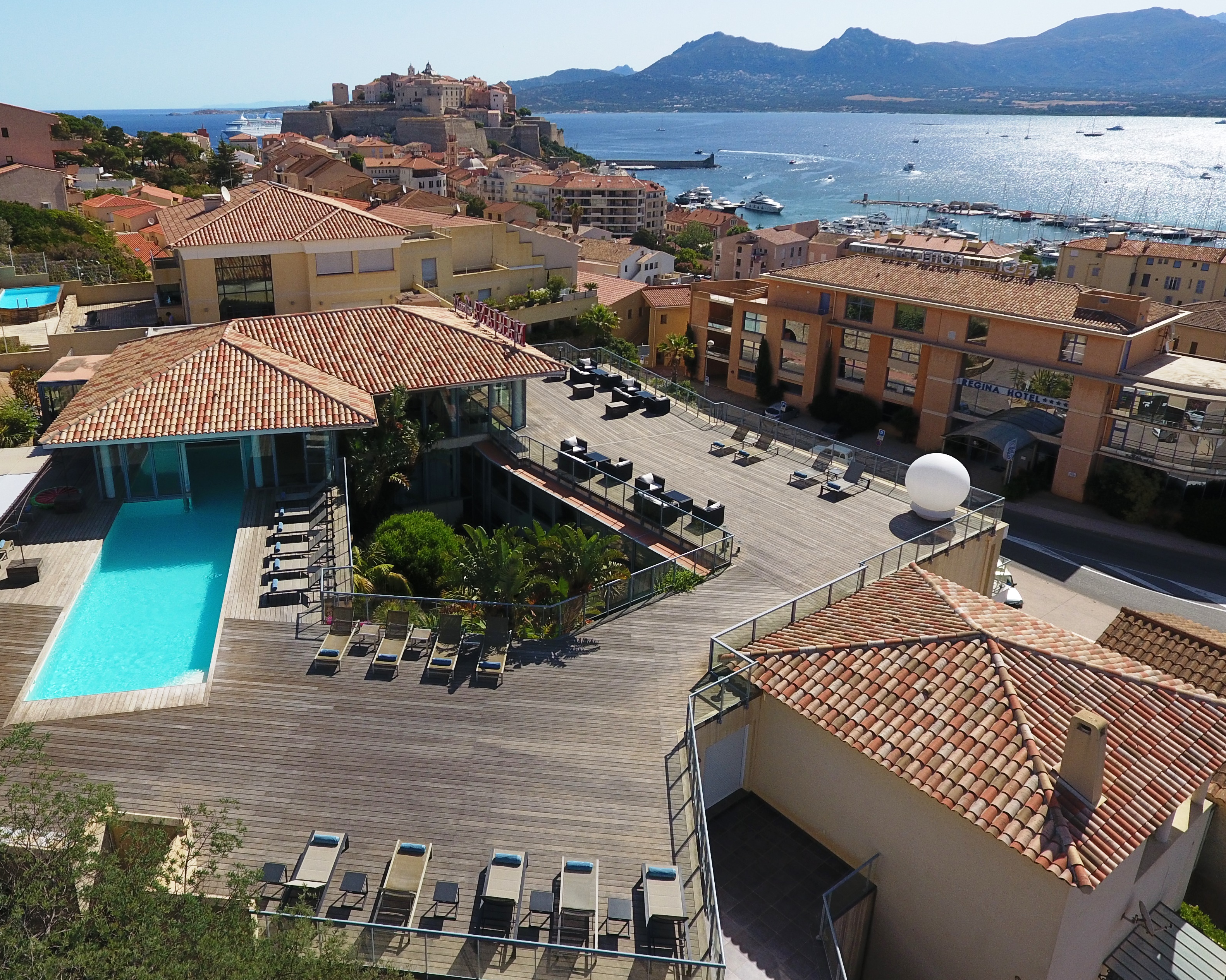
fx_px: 762
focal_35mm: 21
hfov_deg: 77.6
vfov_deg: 65.5
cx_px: 596
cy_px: 490
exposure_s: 1/1307
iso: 100
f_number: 2.8
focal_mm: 3.61
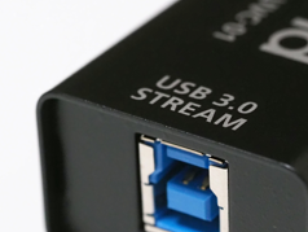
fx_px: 2155
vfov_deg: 6.1
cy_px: 184
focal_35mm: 242
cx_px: 207
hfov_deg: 8.2
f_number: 4
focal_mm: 60
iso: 4000
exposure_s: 1/125
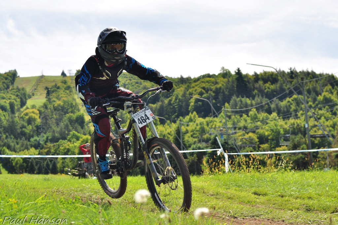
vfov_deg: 18.1
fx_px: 703
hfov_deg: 27.0
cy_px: 112
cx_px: 169
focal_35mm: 75
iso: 400
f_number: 5.6
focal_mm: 50
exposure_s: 1/640
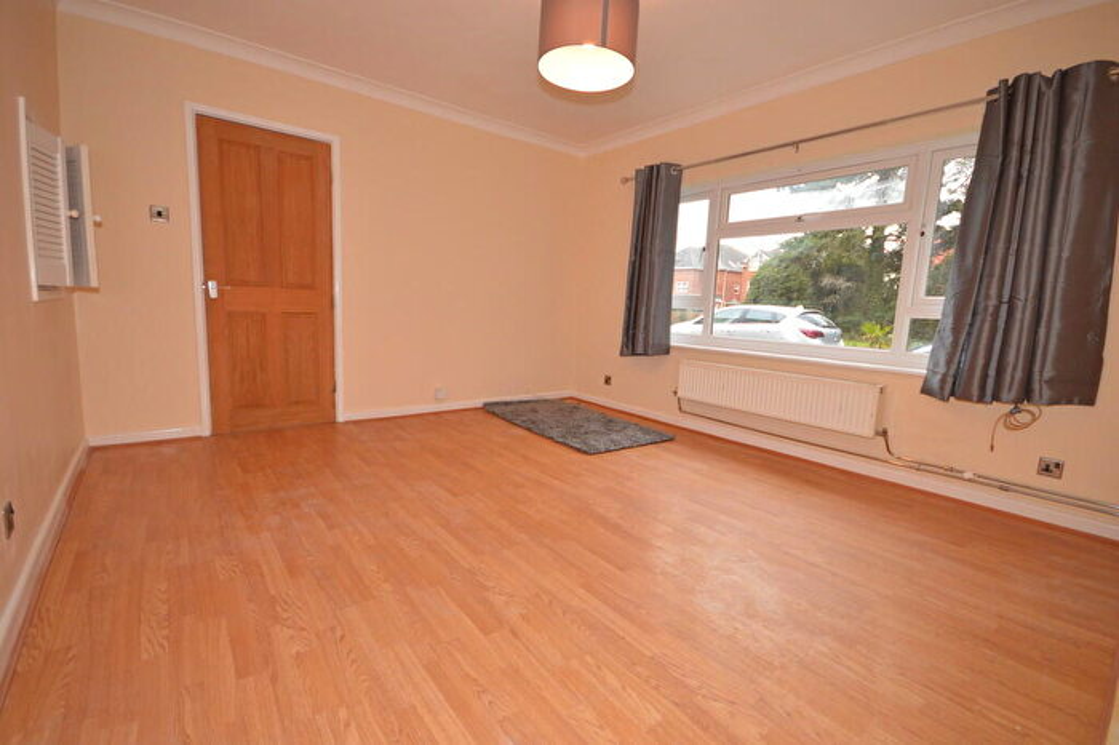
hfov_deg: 100.4
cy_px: 372
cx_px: 560
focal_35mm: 15
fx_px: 466
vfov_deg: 77.3
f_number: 4
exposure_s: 1/60
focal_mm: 10
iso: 400
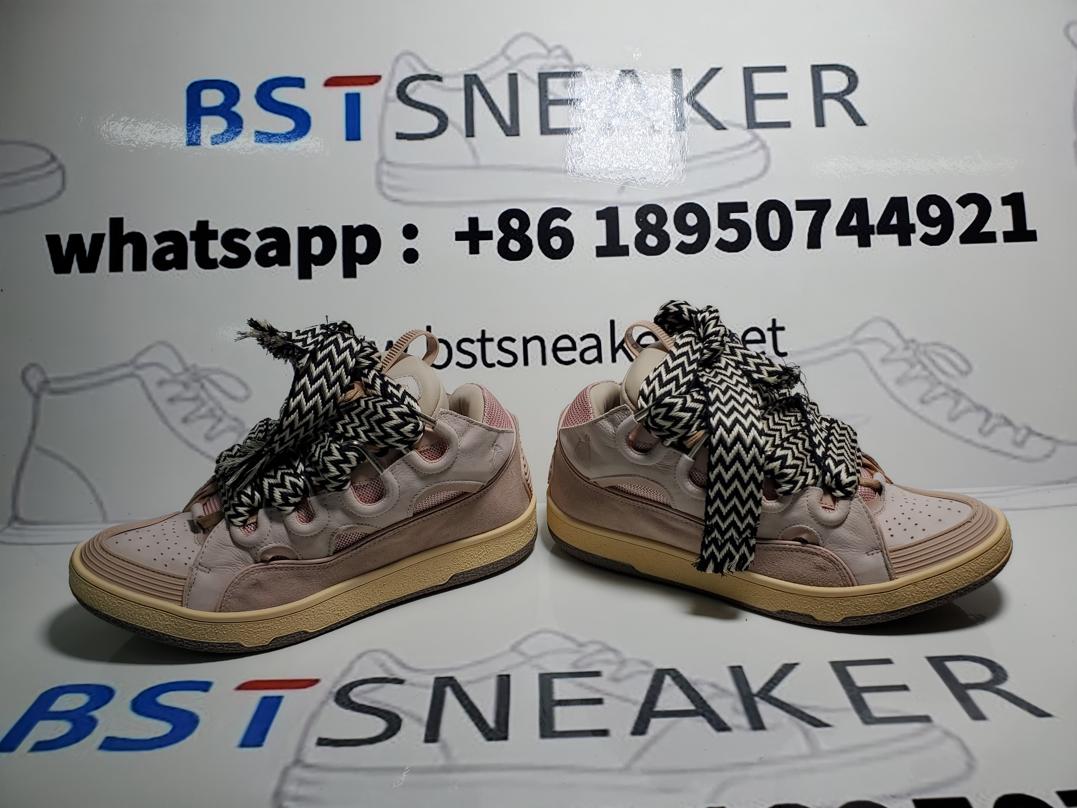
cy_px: 404
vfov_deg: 53.1
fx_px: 809
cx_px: 538
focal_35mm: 26
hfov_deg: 67.3
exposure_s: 1/381
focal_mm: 4.3
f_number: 2.4
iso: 50
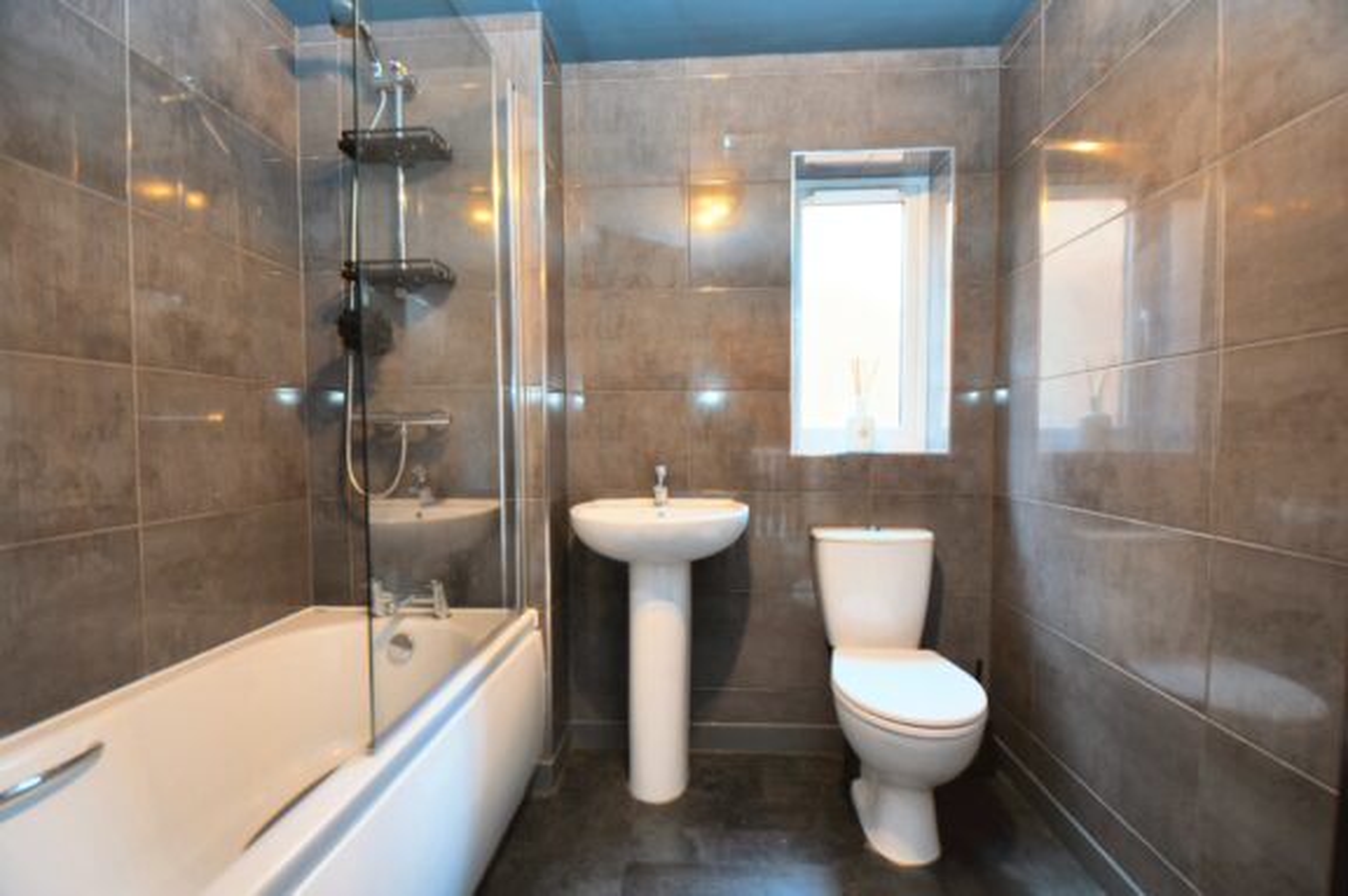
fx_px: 561
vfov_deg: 77.2
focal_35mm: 15
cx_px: 674
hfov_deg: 100.4
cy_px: 448
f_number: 3.5
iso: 100
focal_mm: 10
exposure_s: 1/1.67
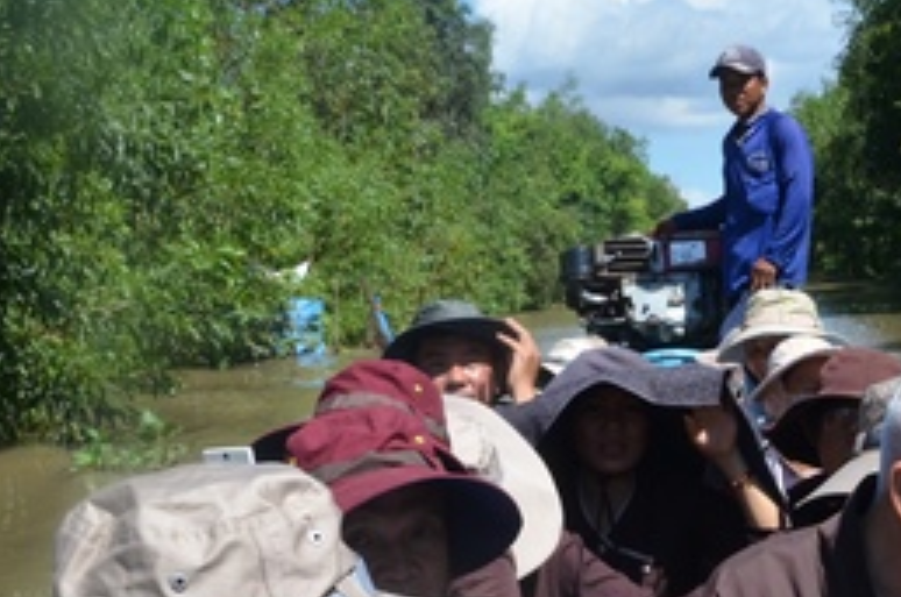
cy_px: 665
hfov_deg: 23.1
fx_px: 2073
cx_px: 985
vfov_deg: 15.9
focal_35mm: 83
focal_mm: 22
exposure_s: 1/800
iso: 1000
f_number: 14
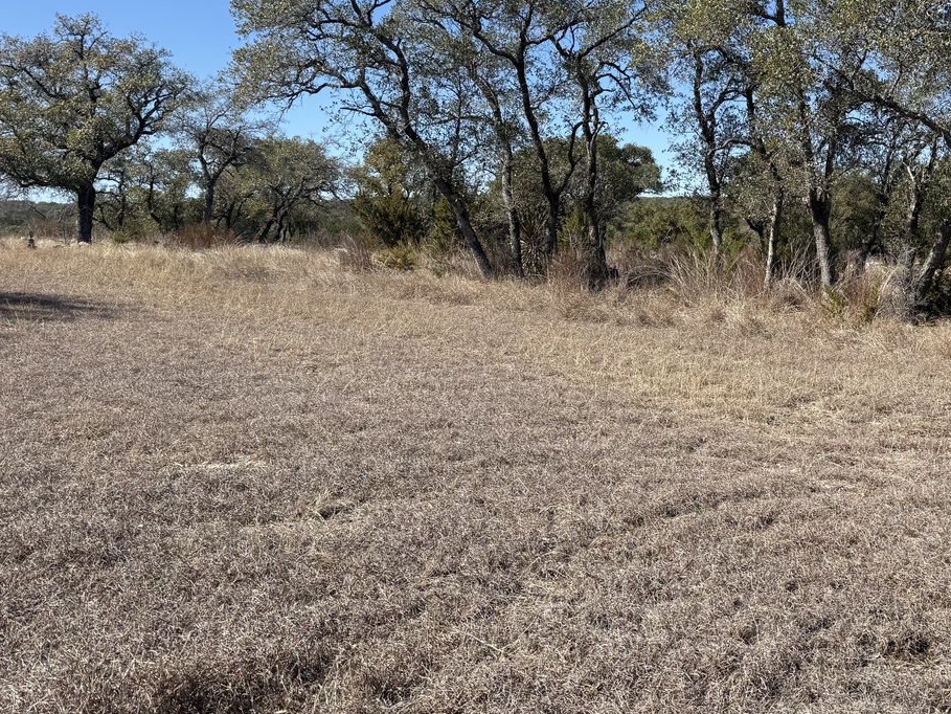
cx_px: 741
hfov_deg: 46.7
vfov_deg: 37.2
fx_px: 1044
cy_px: 223
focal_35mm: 38
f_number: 1.78
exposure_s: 1/2907
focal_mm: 6.76
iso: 80
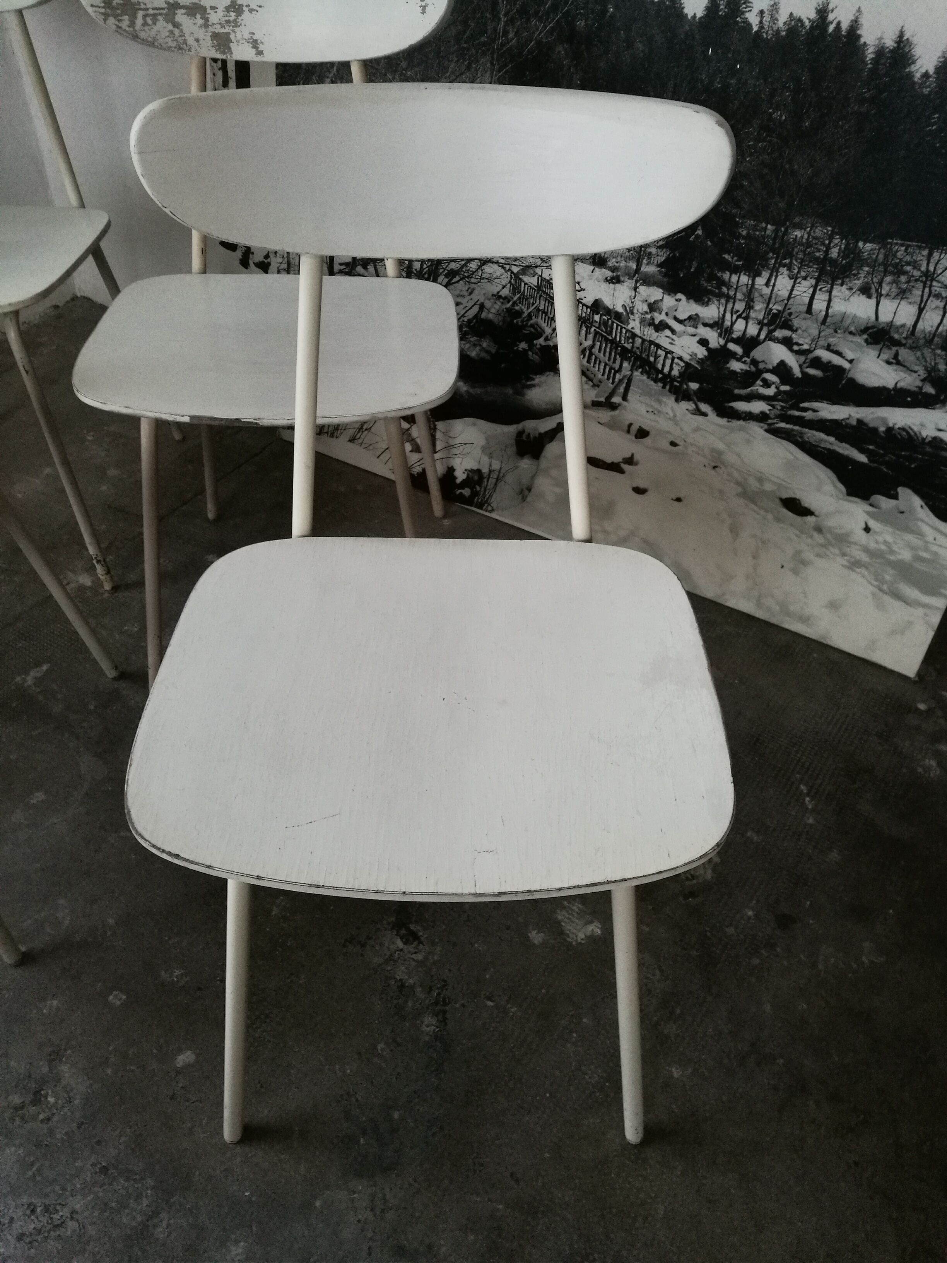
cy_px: 632
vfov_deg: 65.3
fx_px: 985
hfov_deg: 51.4
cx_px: 474
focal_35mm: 27
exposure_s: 1/24
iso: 400
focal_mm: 4.5
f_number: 2.2
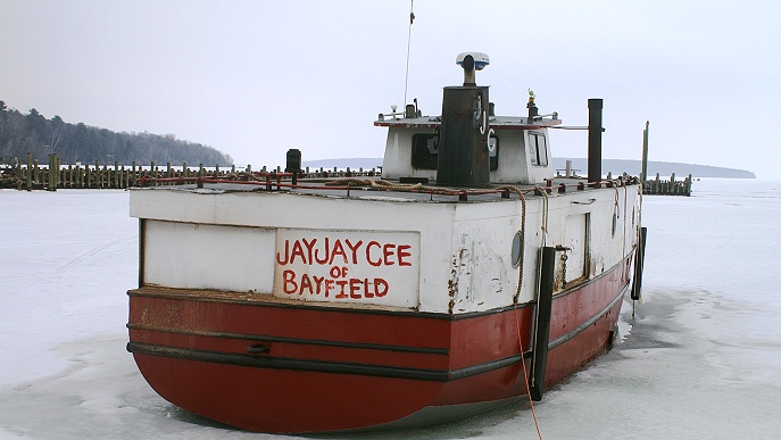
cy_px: 218
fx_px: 994
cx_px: 387
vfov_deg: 24.9
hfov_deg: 42.9
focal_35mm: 48
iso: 100
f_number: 10
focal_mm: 30
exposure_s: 1/400
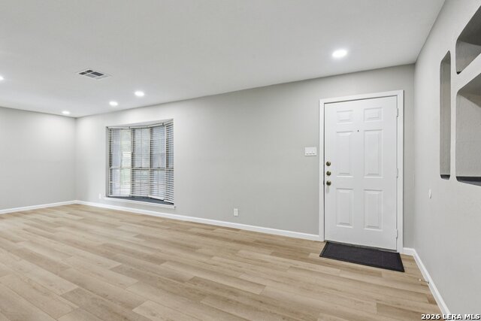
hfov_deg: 90.0
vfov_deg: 67.4
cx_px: 240
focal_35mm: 18
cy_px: 160
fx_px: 241
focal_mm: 18
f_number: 8
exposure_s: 1/20
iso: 1400
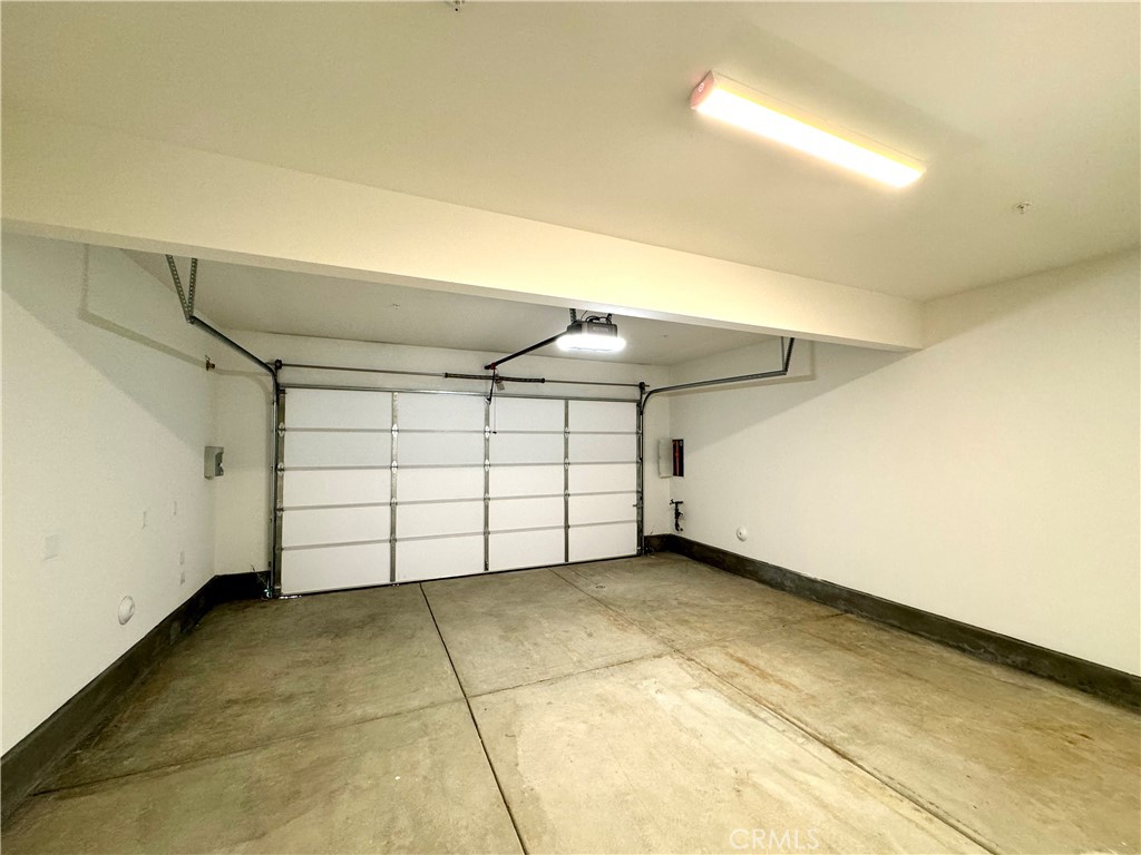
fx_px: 461
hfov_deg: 102.1
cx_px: 570
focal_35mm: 14
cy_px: 428
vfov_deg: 85.7
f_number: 2.2
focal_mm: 2.22
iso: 200
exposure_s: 1/60
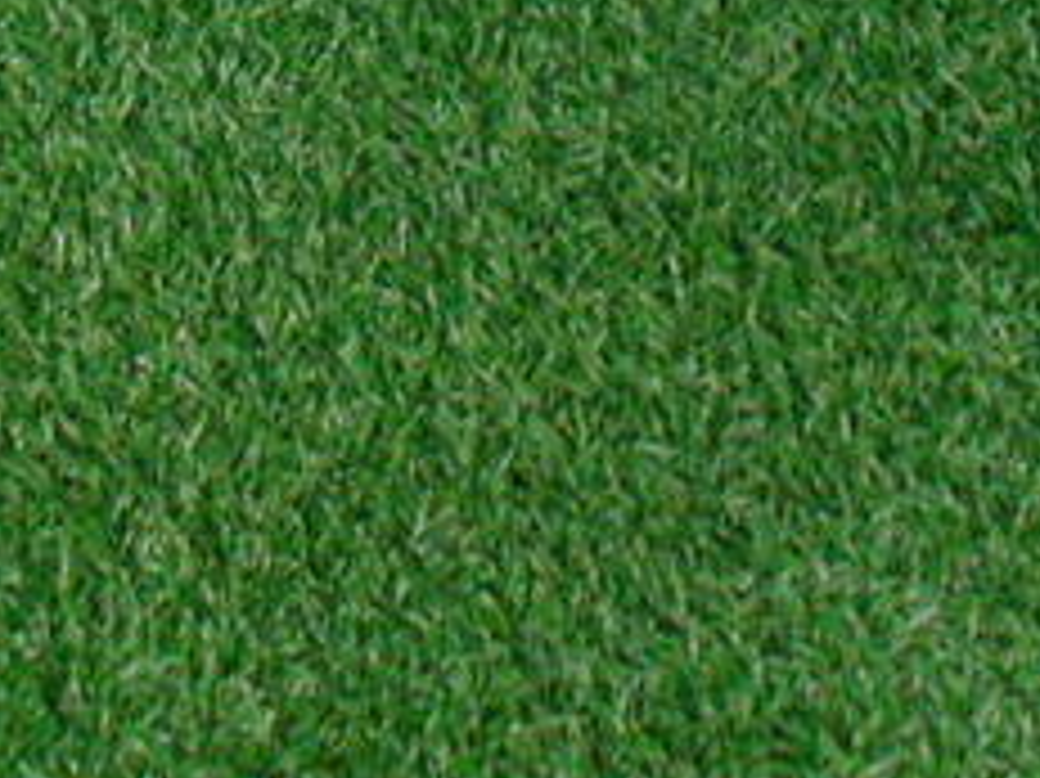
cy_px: -261
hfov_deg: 26.6
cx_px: 212
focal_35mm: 72
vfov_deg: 18.8
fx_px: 2162
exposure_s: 1/30
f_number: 3.2
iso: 800
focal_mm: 4.6
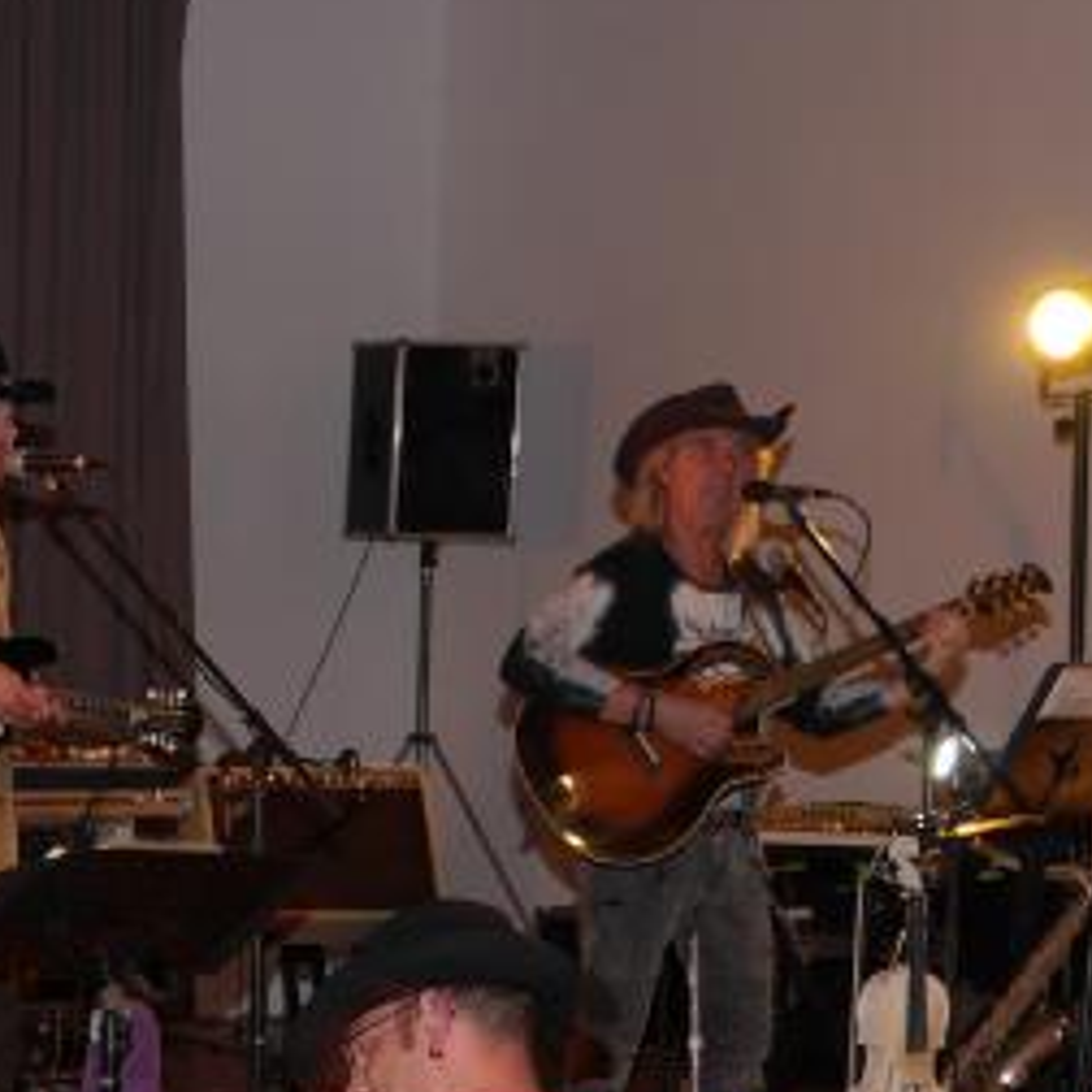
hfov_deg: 15.7
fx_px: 3605
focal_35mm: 101
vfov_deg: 17.0
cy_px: 992
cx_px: -585
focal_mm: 18
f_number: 4.3
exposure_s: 1/8
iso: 200
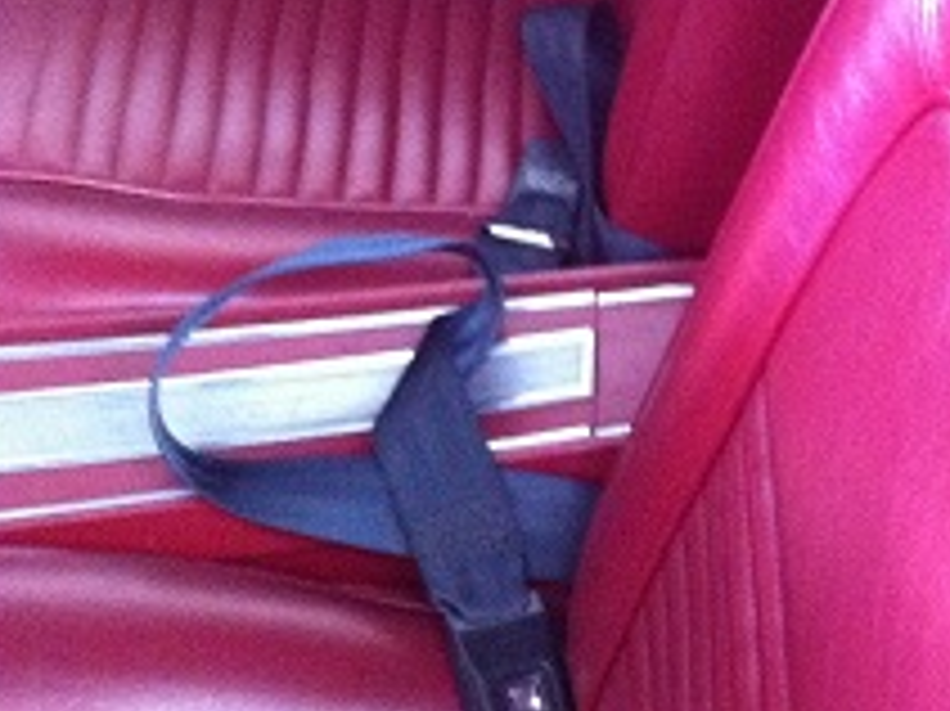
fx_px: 2359
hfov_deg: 21.1
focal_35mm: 86
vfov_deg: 17.0
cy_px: 148
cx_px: 1155
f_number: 2.8
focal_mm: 3.85
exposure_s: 1/15
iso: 640
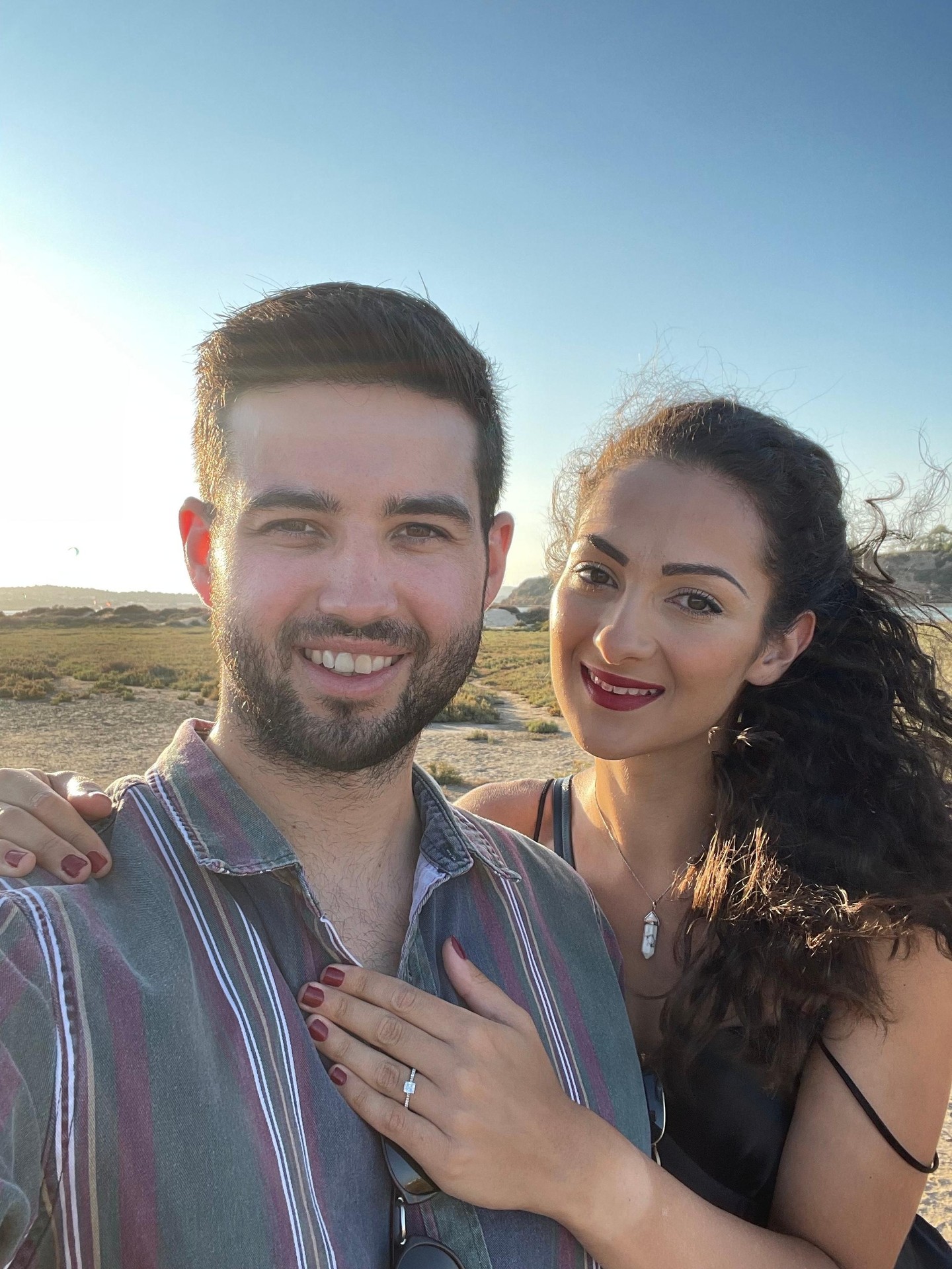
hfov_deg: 46.8
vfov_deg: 60.0
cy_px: 634
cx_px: 476
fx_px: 1100
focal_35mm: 30
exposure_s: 1/214
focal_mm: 2.71
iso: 25
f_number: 2.2
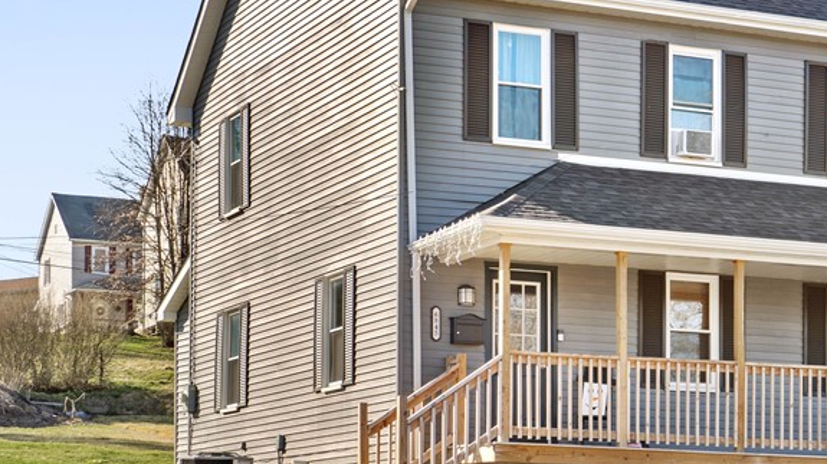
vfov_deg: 12.7
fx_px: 2083
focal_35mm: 95
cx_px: 660
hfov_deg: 22.2
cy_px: 215
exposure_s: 1/200
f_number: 8
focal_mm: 48
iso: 125
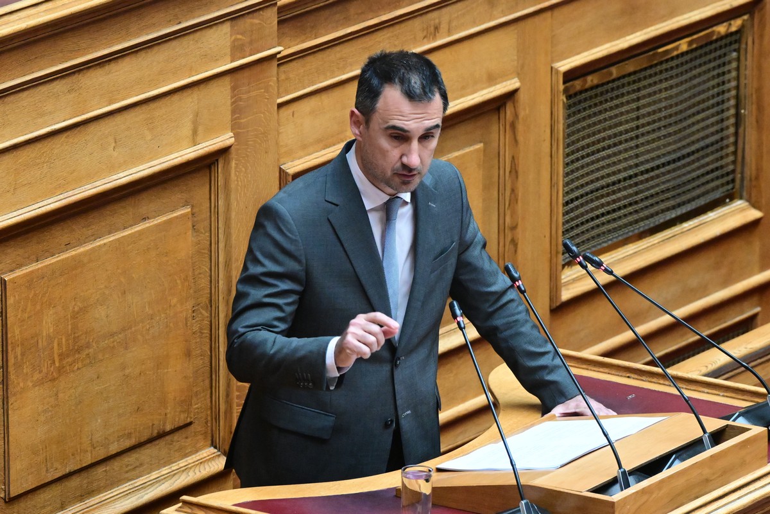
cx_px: 385
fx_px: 7058
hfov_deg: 6.2
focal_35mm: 330
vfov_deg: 4.2
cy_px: 257
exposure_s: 1/400
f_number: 6.3
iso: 8000
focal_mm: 220
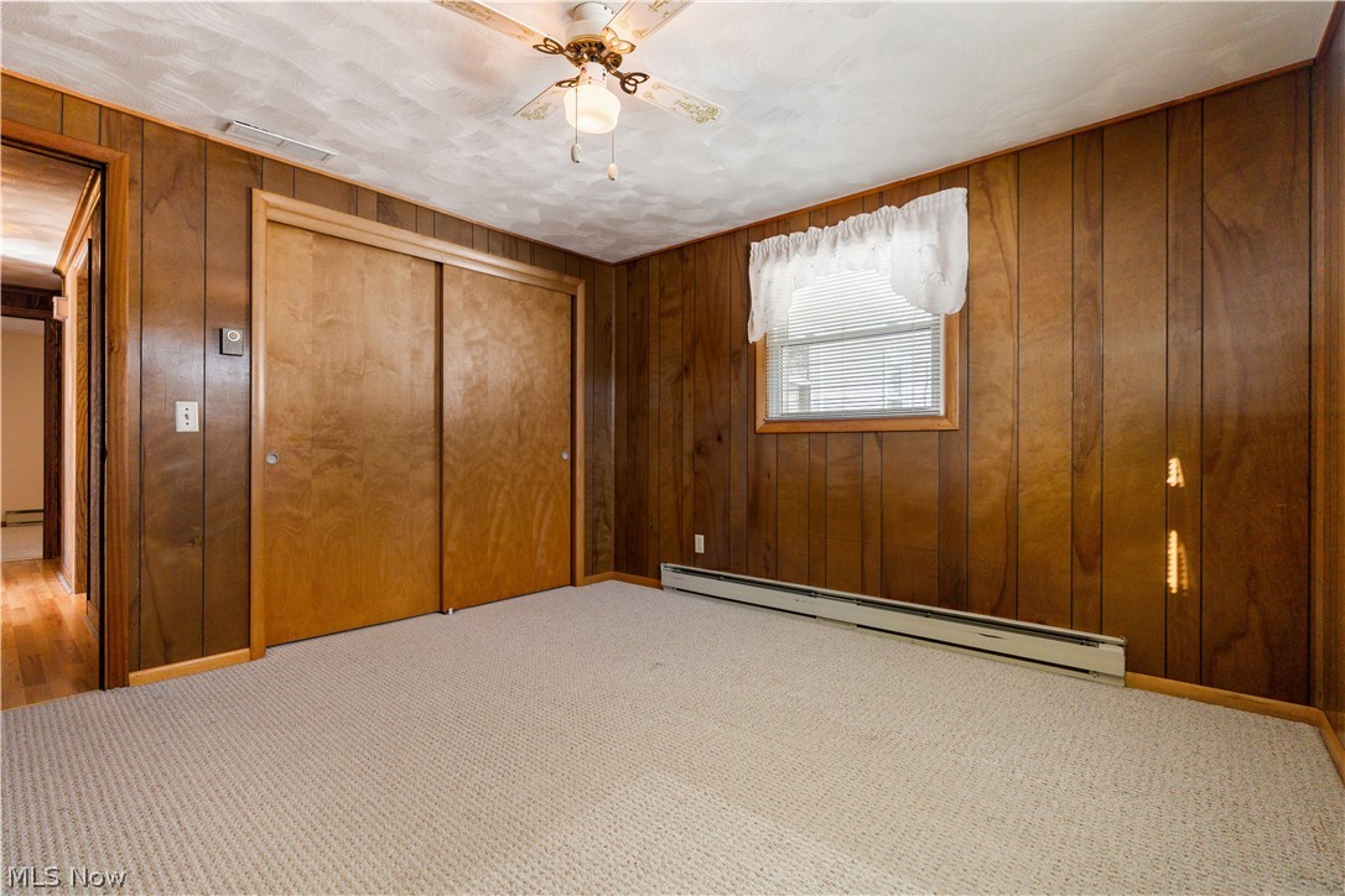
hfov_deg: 96.7
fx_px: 598
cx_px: 672
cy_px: 448
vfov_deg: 73.7
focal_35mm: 16
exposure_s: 1/5
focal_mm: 16
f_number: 4
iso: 400
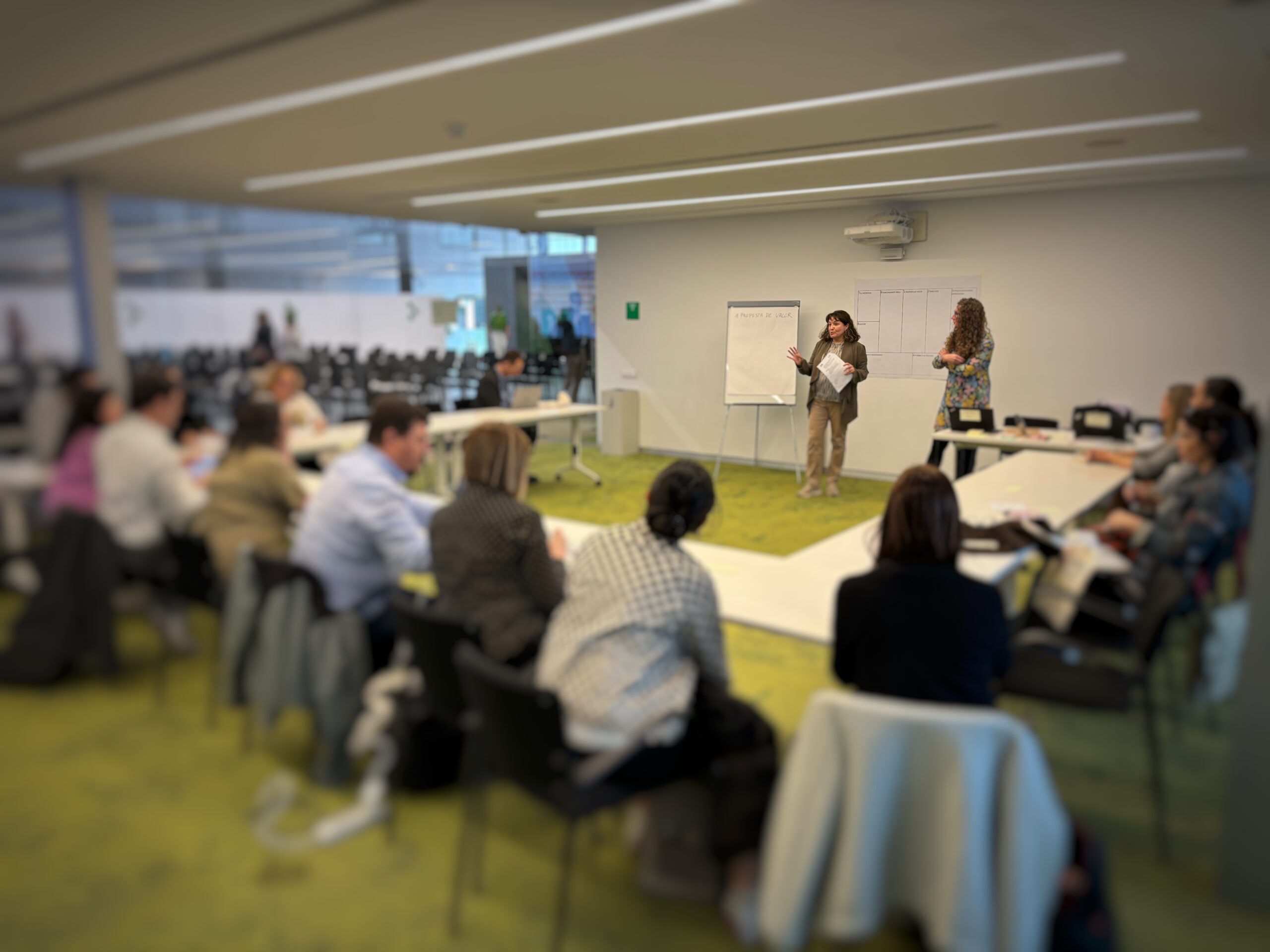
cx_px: 635
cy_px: 476
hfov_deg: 67.3
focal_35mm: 26
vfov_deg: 53.1
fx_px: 954
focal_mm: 5.96
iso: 100
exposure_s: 1/100
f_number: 1.6
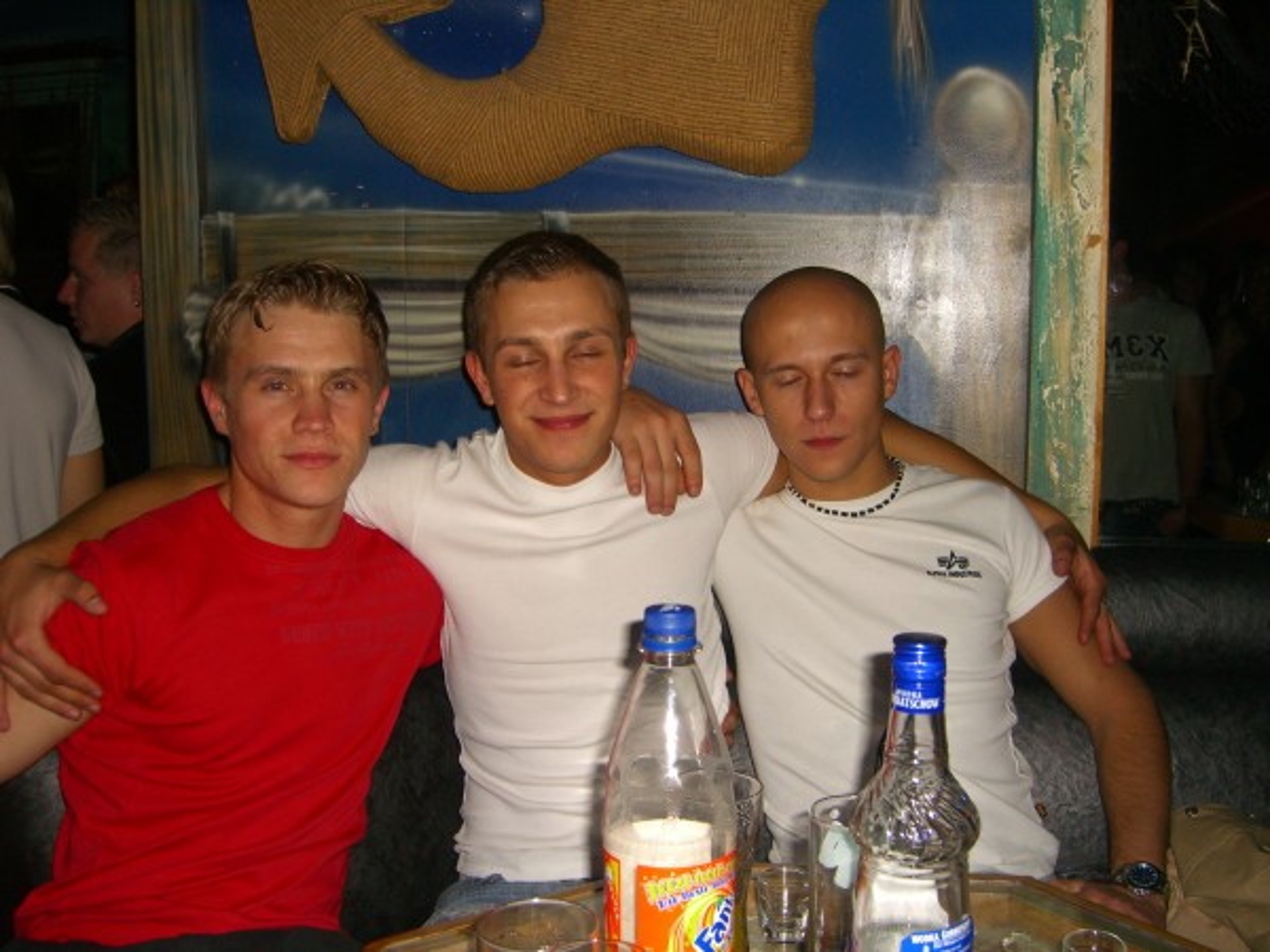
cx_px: 635
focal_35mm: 38
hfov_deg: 49.0
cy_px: 476
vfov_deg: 37.7
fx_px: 1394
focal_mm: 7.9
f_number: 2.8
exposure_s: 1/60
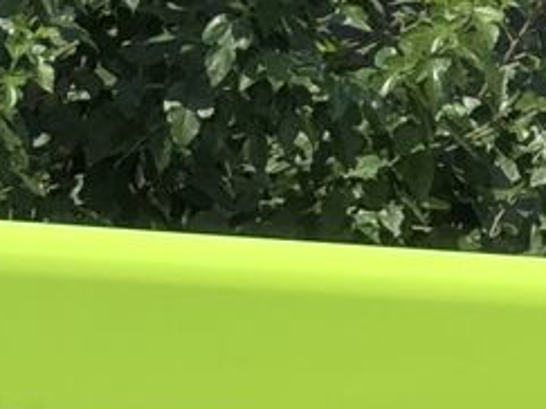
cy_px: 1398
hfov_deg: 4.8
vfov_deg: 3.5
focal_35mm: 411
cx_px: -537
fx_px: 6480
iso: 16
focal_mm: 6
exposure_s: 1/1080
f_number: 2.4
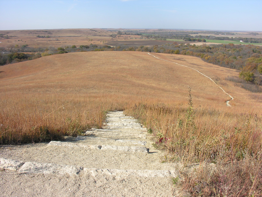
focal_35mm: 35
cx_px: 131
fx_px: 265
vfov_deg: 40.7
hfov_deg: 52.6
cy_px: 98
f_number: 5.6
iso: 50
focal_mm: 8.9
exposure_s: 1/204
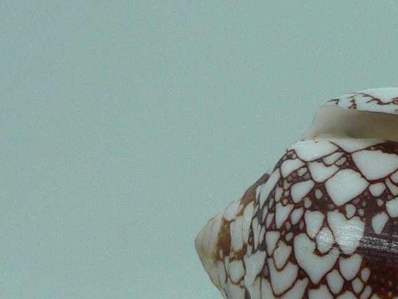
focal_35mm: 107
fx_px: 1231
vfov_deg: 13.5
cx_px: 544
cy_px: 352
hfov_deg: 17.1
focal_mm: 4.6
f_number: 2.8
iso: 80
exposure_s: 1/60
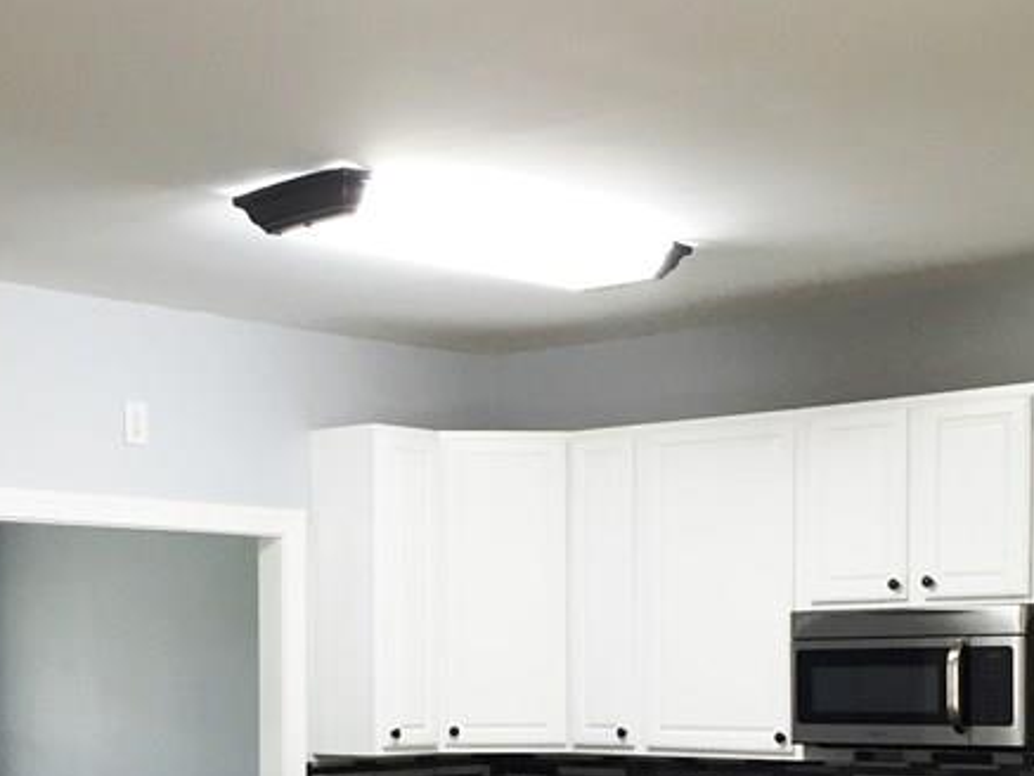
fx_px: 2032
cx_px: 433
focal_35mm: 68
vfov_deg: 21.0
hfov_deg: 28.5
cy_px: 752
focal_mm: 4.15
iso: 80
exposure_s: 1/30
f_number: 2.2
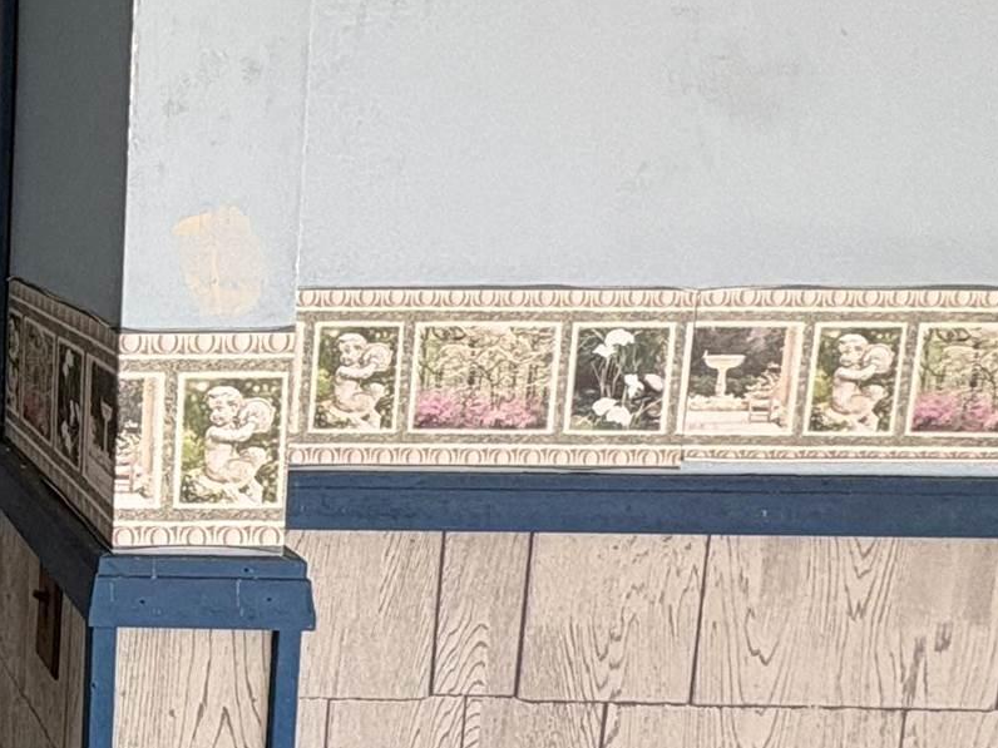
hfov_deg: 28.0
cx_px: -362
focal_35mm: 54
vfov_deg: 27.0
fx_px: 1557
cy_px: 376
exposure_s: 1/99
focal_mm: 2.22
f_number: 2.2
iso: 125
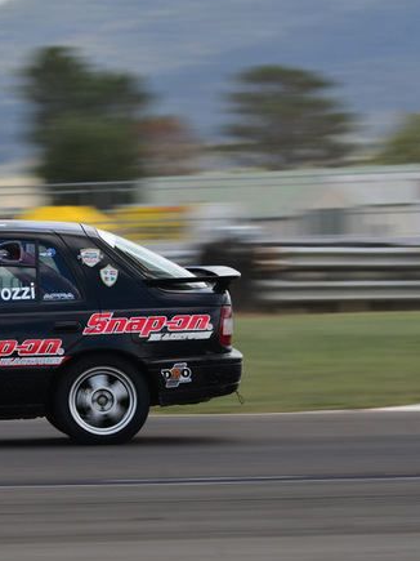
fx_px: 8594
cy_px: 241
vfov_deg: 3.7
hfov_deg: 2.8
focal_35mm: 531
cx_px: -27
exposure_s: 1/160
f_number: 10
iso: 125
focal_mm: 200
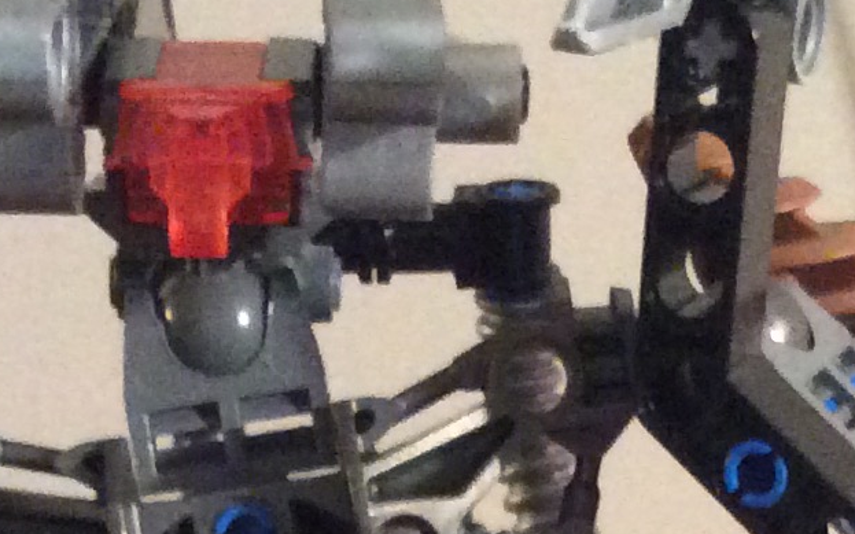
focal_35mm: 141
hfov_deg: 14.8
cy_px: 1100
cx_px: 354
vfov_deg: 8.7
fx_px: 3285
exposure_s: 1/15
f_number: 2.4
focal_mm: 3.3
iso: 320
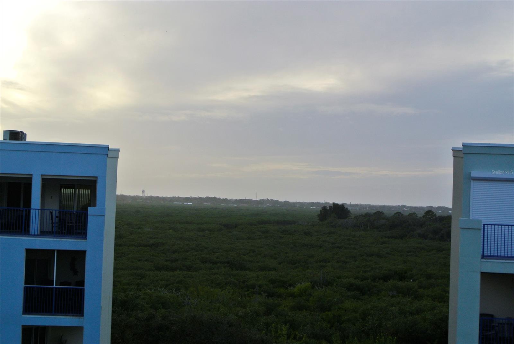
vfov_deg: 16.9
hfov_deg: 25.0
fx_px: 1158
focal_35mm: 81
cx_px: 257
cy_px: 172
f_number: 5.6
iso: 250
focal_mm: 30
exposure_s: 1/500
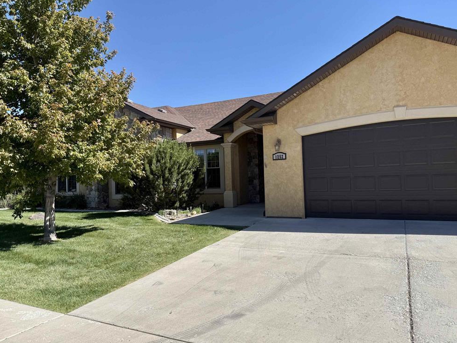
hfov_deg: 69.4
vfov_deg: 54.9
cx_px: 235
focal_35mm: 25
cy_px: 173
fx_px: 330
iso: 80
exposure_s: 1/4975
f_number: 1.78
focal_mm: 6.76
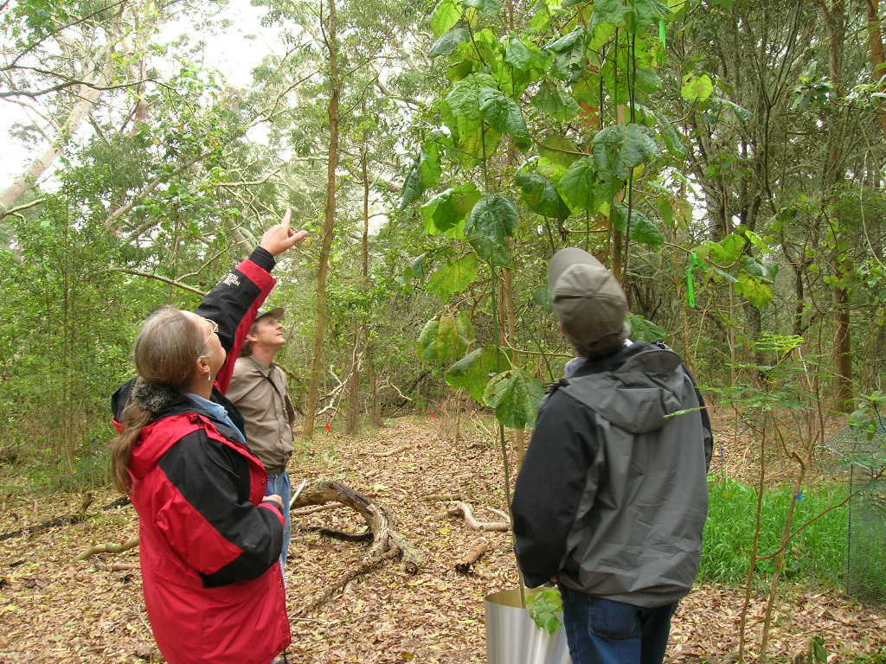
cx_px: 443
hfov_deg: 54.0
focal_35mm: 34
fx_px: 870
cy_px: 332
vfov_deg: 41.8
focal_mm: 5.7
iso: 50
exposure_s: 1/17.1
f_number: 4.9
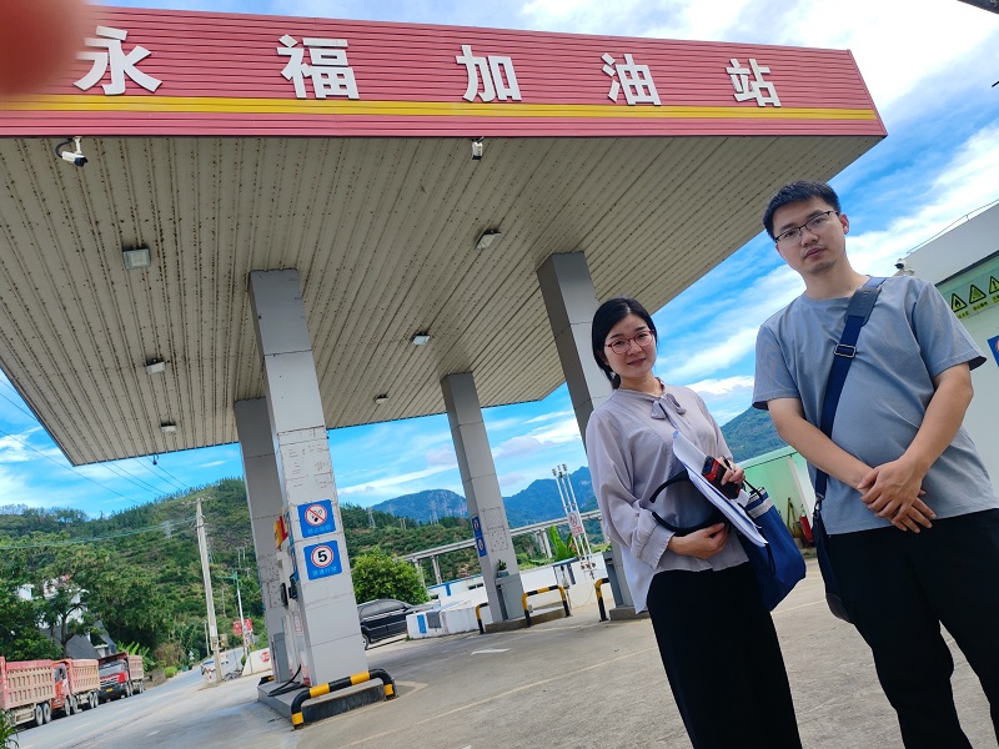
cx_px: 500
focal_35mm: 27
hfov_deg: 65.3
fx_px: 779
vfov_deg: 51.4
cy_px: 374
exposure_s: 1/200
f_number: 1.9
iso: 50
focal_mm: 6.12
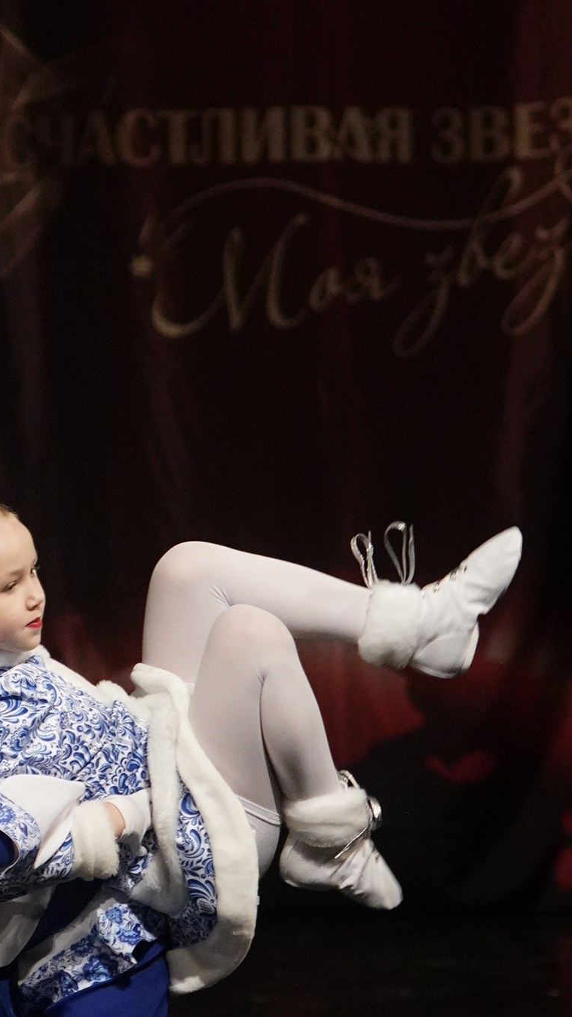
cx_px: -8
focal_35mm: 635
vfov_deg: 3.4
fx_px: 17109
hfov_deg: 1.9
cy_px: 628
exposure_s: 1/400
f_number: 2.8
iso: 2500
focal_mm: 175
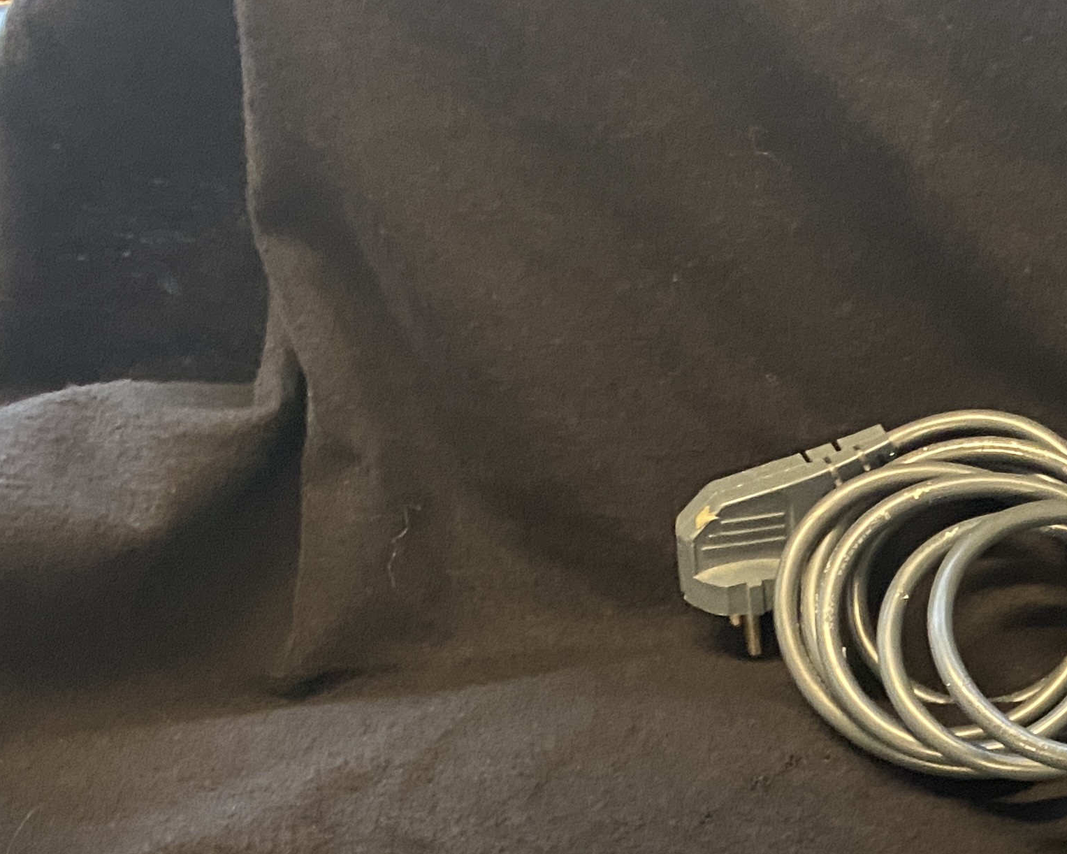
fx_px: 2116
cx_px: 1228
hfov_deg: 25.8
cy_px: 1021
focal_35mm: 67
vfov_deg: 21.2
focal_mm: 4.25
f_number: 1.8
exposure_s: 1/25
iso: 500
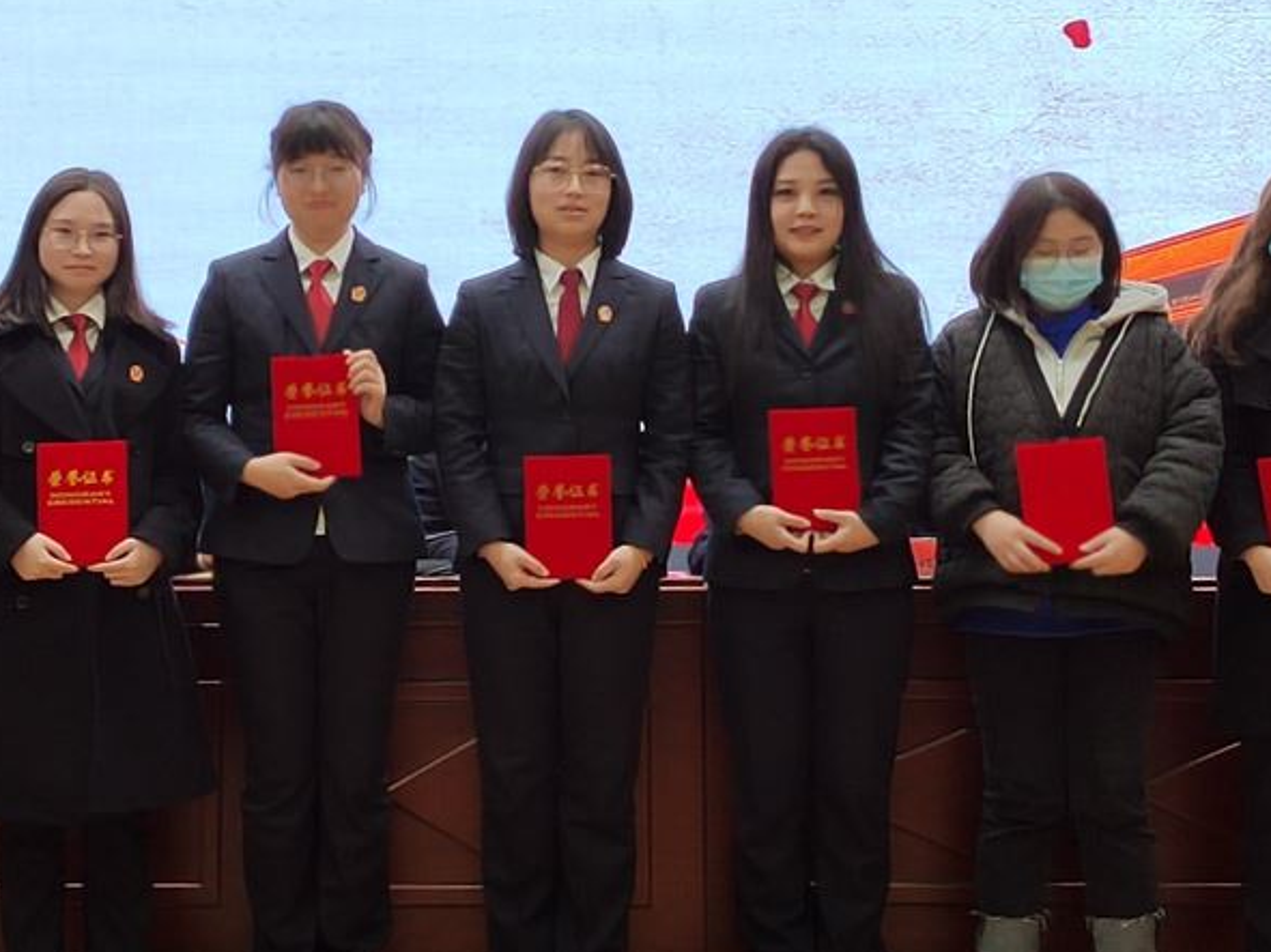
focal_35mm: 52
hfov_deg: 36.7
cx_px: 535
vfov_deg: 27.8
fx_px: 1909
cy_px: 314
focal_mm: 5.52
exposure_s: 1/100
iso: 397
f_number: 1.9
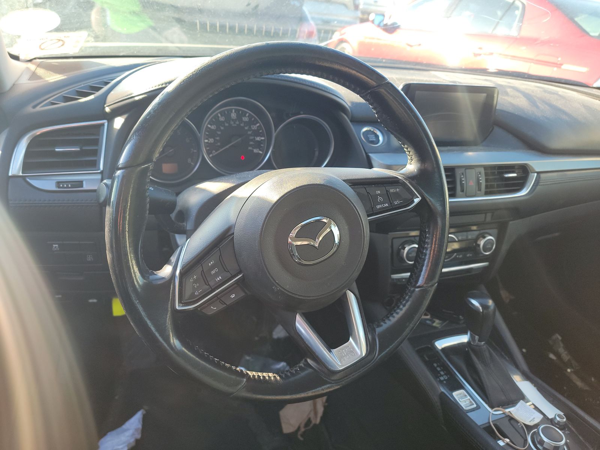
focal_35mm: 24
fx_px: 416
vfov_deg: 56.8
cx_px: 300
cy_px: 225
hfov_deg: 71.6
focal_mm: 6.7
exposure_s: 1/59
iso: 59
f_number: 1.8
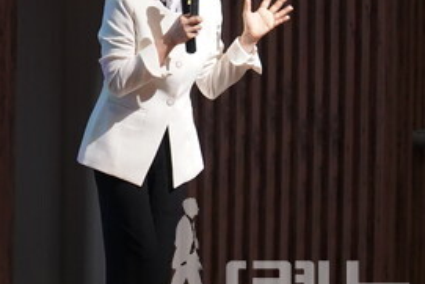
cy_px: 44
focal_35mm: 347
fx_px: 4099
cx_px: 55
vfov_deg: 4.0
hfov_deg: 5.9
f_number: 4
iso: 2000
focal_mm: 105
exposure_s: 1/100
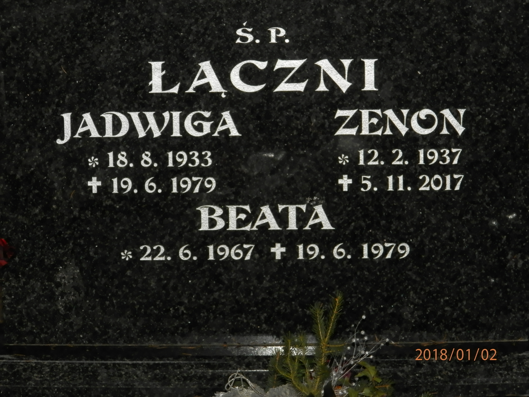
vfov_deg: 11.2
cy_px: 198
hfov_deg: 14.9
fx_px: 2017
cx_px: 264
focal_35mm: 132
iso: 400
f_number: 4.7
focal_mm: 23.6
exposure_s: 1/160
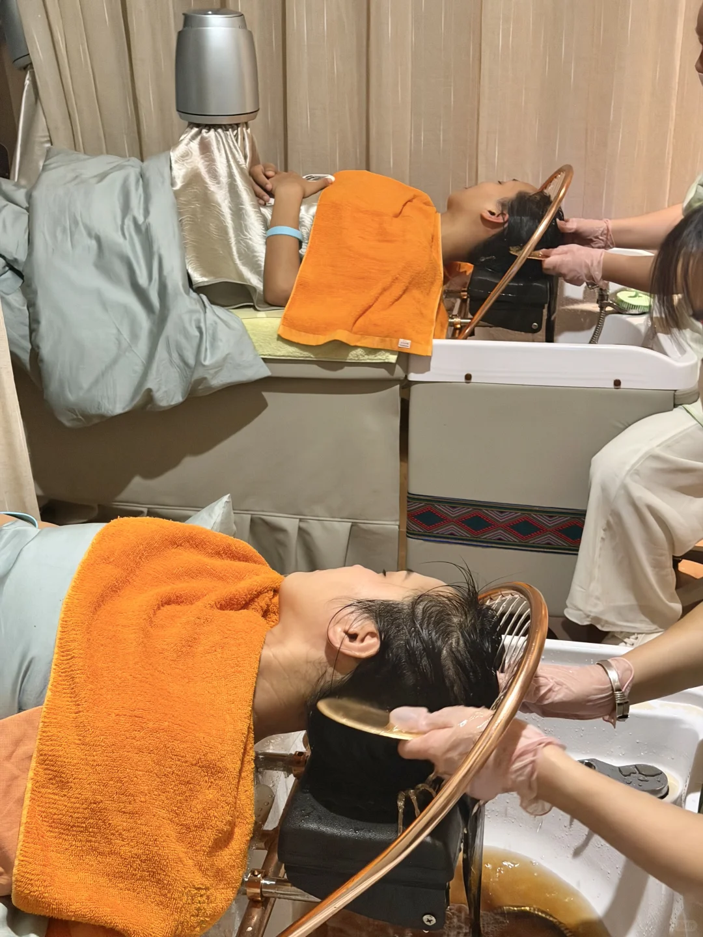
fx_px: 1300
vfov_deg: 39.7
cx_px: 352
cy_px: 468
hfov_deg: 30.3
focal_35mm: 48
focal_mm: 6.76
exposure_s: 1/39
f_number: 1.78
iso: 500
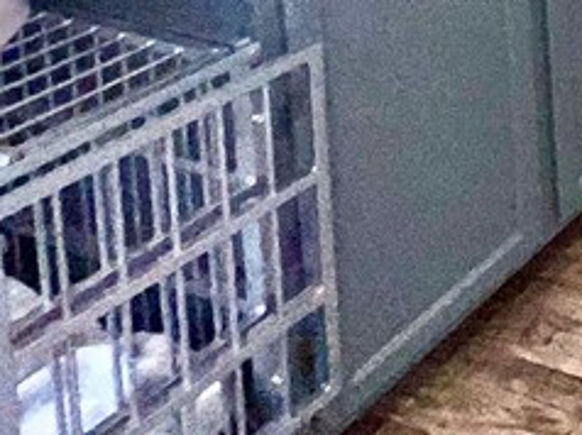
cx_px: 1086
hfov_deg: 20.9
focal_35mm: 56
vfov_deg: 18.0
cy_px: -430
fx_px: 941
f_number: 1.8
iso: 64
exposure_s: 1/98
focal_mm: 1.57
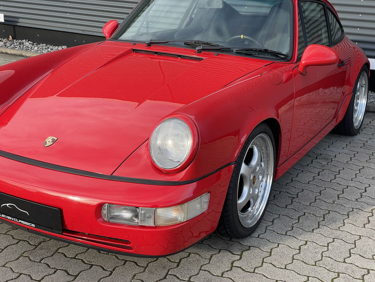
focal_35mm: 52
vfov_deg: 28.0
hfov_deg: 36.8
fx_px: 563
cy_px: 141
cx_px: 188
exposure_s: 1/343
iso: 25
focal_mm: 6
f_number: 2
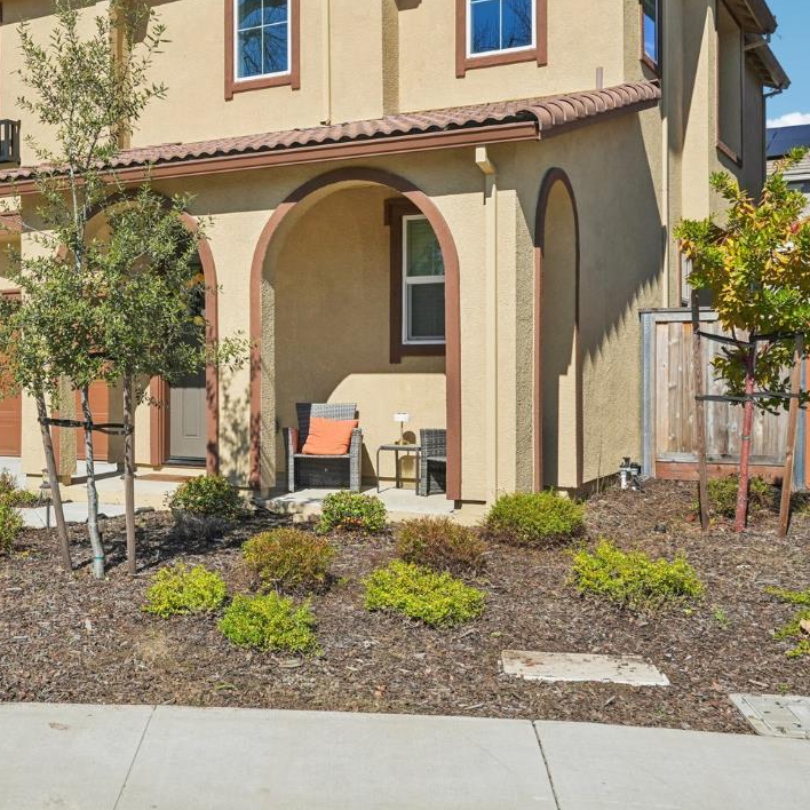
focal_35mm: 45
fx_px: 1191
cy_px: 348
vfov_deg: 37.5
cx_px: 167
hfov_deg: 36.3
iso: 400
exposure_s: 1/1250
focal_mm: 25
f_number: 9
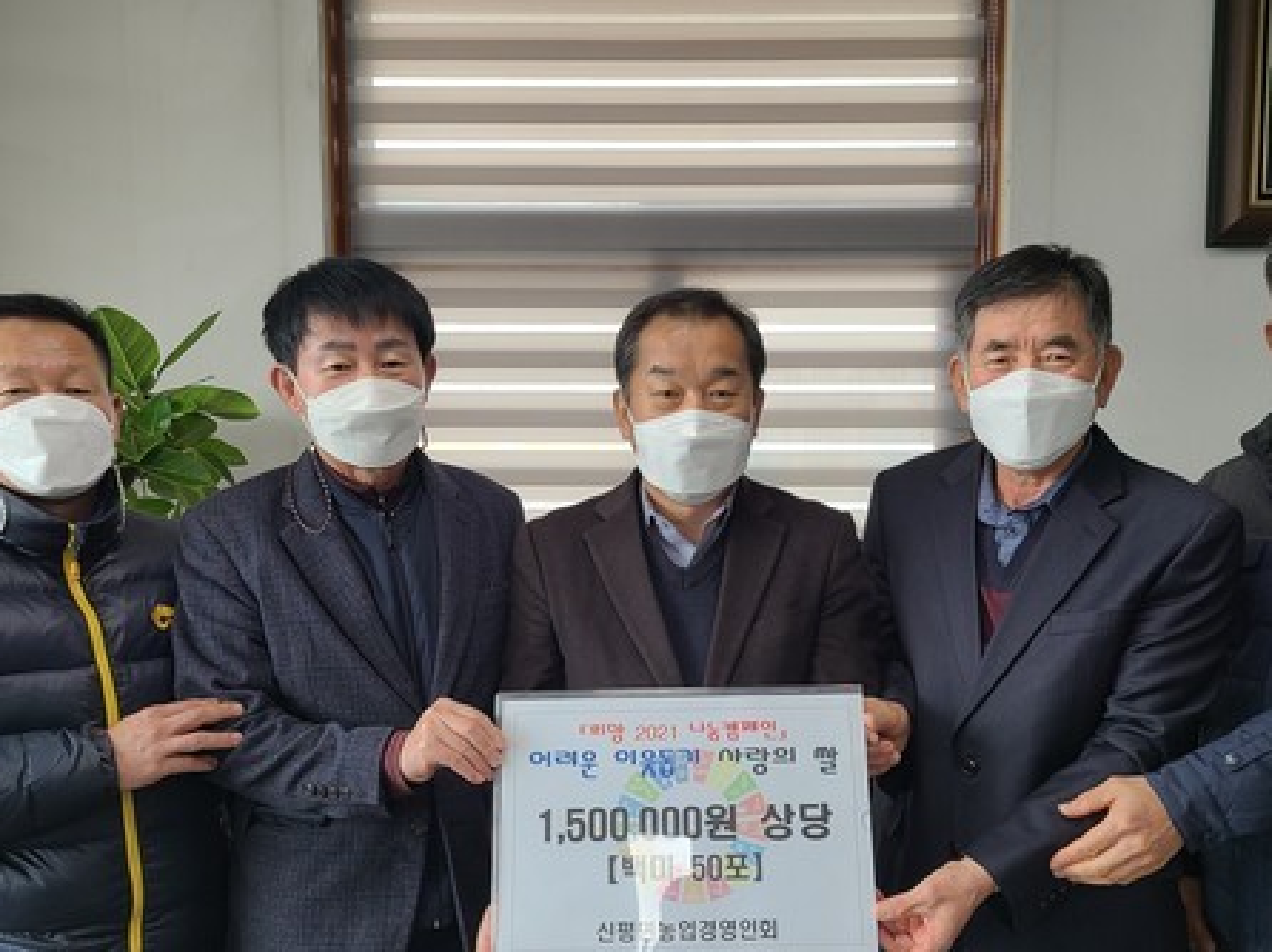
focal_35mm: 35
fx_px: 1285
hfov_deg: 52.6
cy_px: 593
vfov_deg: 40.4
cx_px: 673
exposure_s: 1/119
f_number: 1.8
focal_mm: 5.4
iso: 50
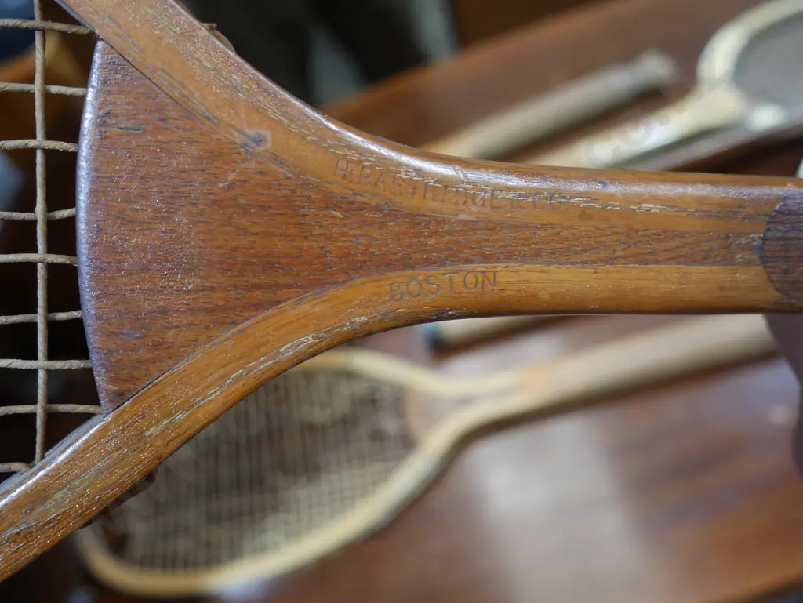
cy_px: 302
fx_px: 743
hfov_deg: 56.8
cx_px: 402
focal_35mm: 32
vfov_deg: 44.2
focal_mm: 16
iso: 500
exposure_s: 1/60
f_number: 3.6
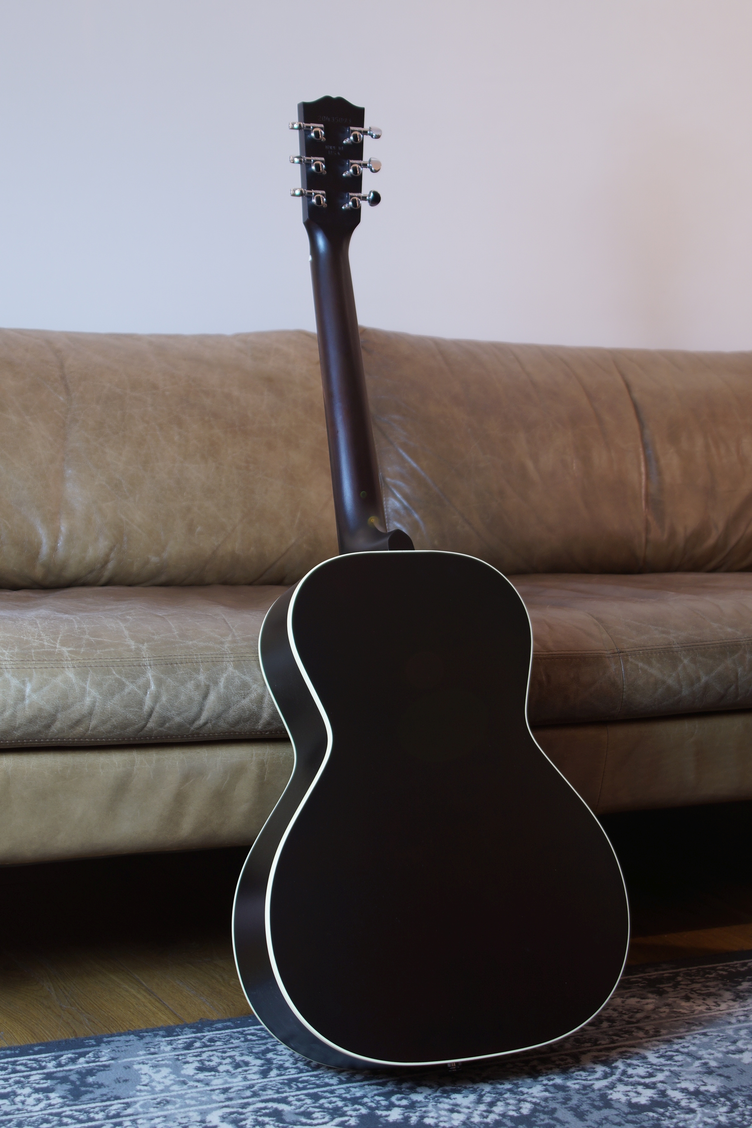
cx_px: 376
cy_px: 564
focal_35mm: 52
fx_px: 1645
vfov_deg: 37.9
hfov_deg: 25.8
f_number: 4.5
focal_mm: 35
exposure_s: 1/5
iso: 100
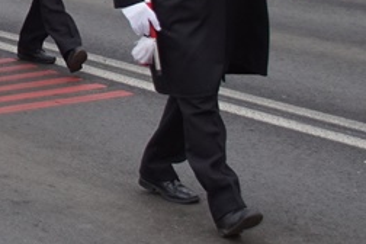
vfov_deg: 9.3
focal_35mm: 143
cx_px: -125
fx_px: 1454
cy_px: -117
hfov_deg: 13.7
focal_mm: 24
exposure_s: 1/160
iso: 400
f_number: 4
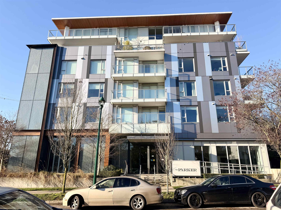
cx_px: 140
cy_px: 105
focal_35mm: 24
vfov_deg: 56.8
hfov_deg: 71.6
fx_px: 195
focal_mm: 6.76
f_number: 1.78
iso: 80
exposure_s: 1/2370
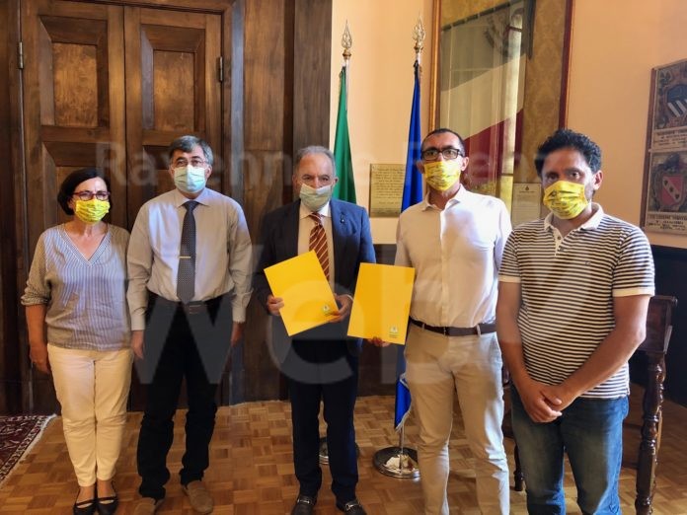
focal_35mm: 28
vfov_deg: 49.7
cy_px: 258
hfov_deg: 63.4
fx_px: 556
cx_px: 344
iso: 100
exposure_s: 1/17
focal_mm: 3.99
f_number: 1.8
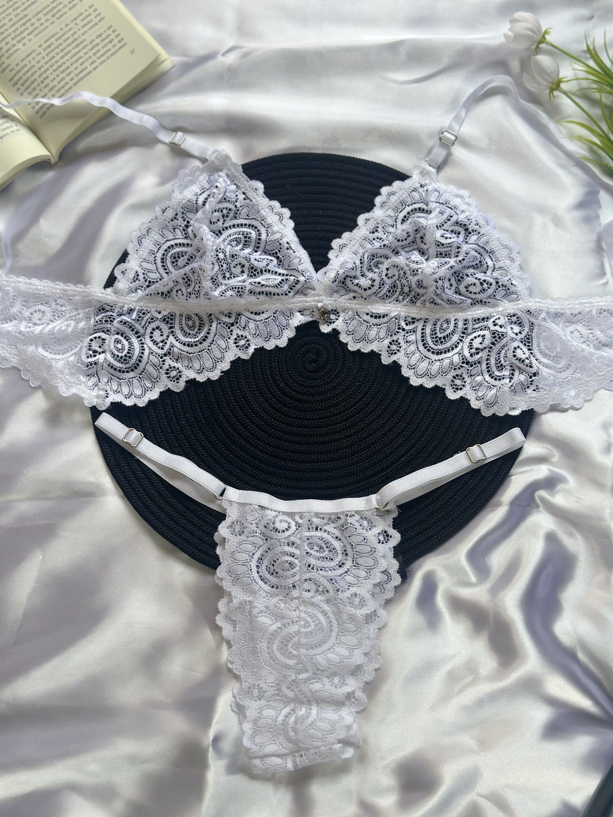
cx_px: 306
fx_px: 1133
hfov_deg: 30.3
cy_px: 408
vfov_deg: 39.7
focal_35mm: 48
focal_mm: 6.86
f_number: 1.78
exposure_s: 1/612
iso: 80
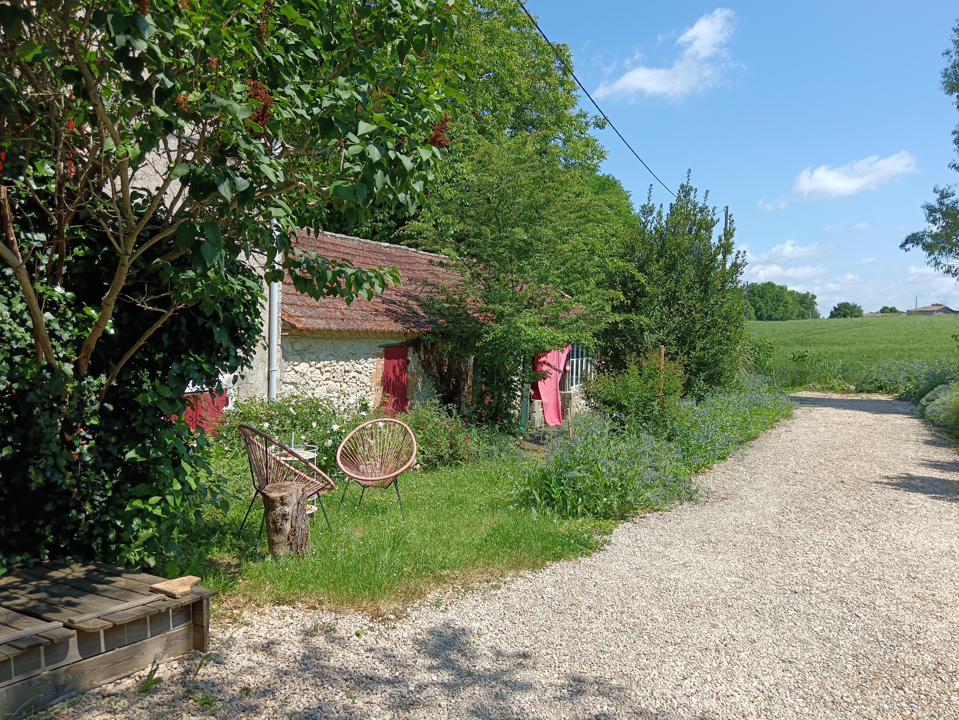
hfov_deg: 65.3
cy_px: 360
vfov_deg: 51.4
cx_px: 480
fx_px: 748
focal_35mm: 27
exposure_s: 1/866
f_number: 1.9
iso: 100
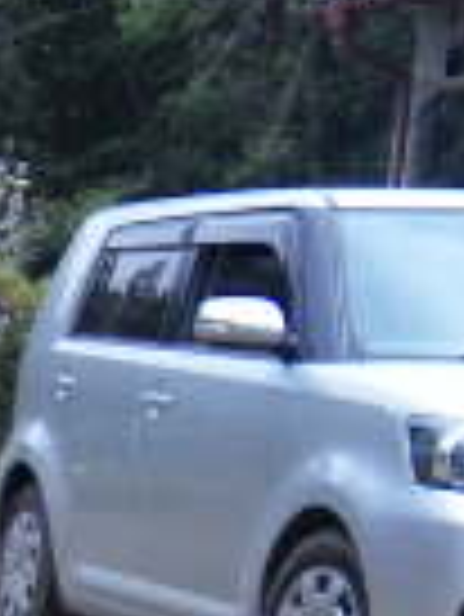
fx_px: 2409
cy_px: 1268
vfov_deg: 12.6
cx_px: -383
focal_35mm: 135
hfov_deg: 10.3
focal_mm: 4.82
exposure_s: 1/330
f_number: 2.8
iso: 100
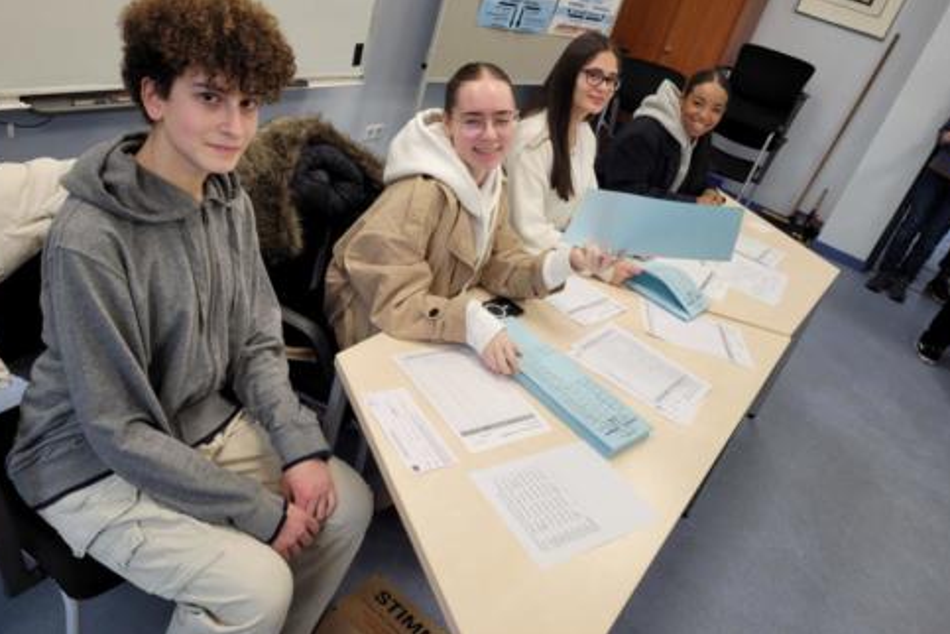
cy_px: 271
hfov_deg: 65.5
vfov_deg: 46.3
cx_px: 464
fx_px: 739
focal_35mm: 28
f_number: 1.8
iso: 100
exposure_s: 1/100
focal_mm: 5.4
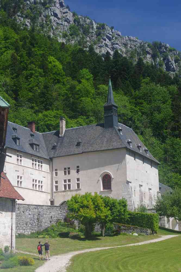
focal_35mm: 64
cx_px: 90
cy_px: 136
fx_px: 486
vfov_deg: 31.2
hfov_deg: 21.1
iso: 200
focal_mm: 43
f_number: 11
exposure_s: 1/100
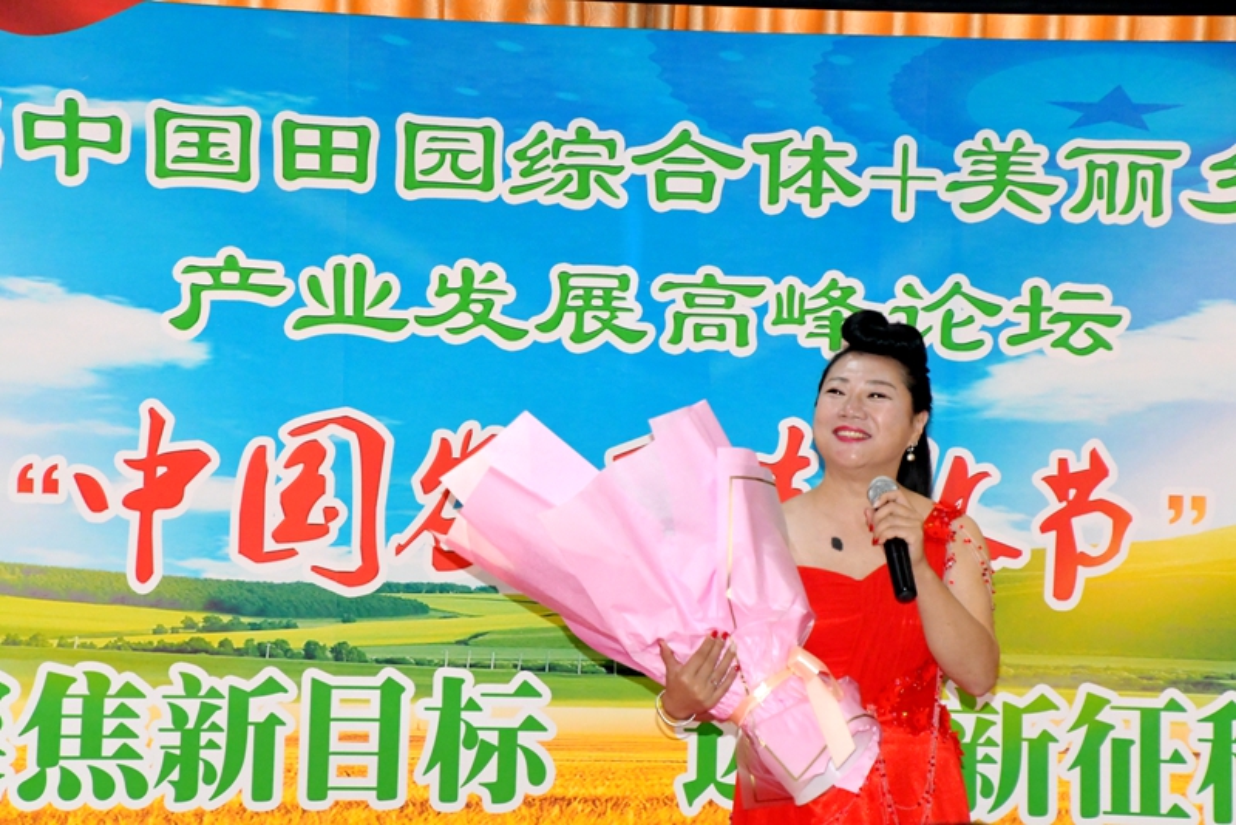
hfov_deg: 15.9
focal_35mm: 129
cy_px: 412
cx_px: 618
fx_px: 4430
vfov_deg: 10.6
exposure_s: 1/40
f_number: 7.1
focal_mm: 86
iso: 4000
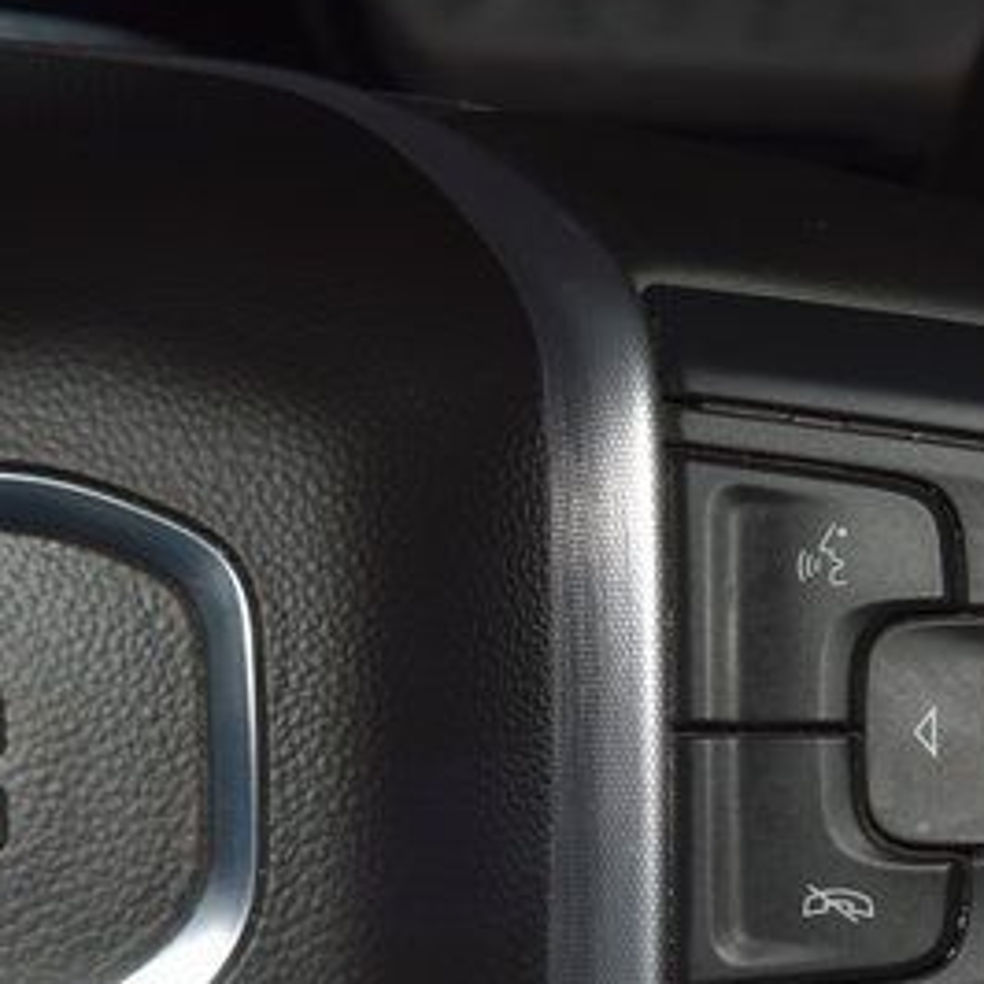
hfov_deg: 8.1
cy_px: 683
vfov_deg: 8.1
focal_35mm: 215
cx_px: 917
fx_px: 6915
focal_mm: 70
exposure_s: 1/125
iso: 100
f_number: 8
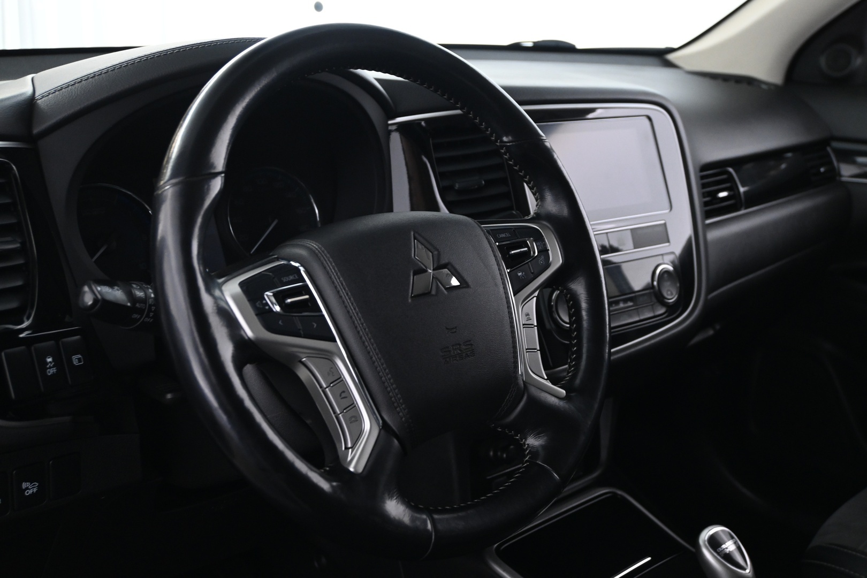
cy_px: 289
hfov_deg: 47.2
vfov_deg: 32.4
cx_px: 434
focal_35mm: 41
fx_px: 993
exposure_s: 1/10
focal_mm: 27.5
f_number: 4.5
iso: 1600
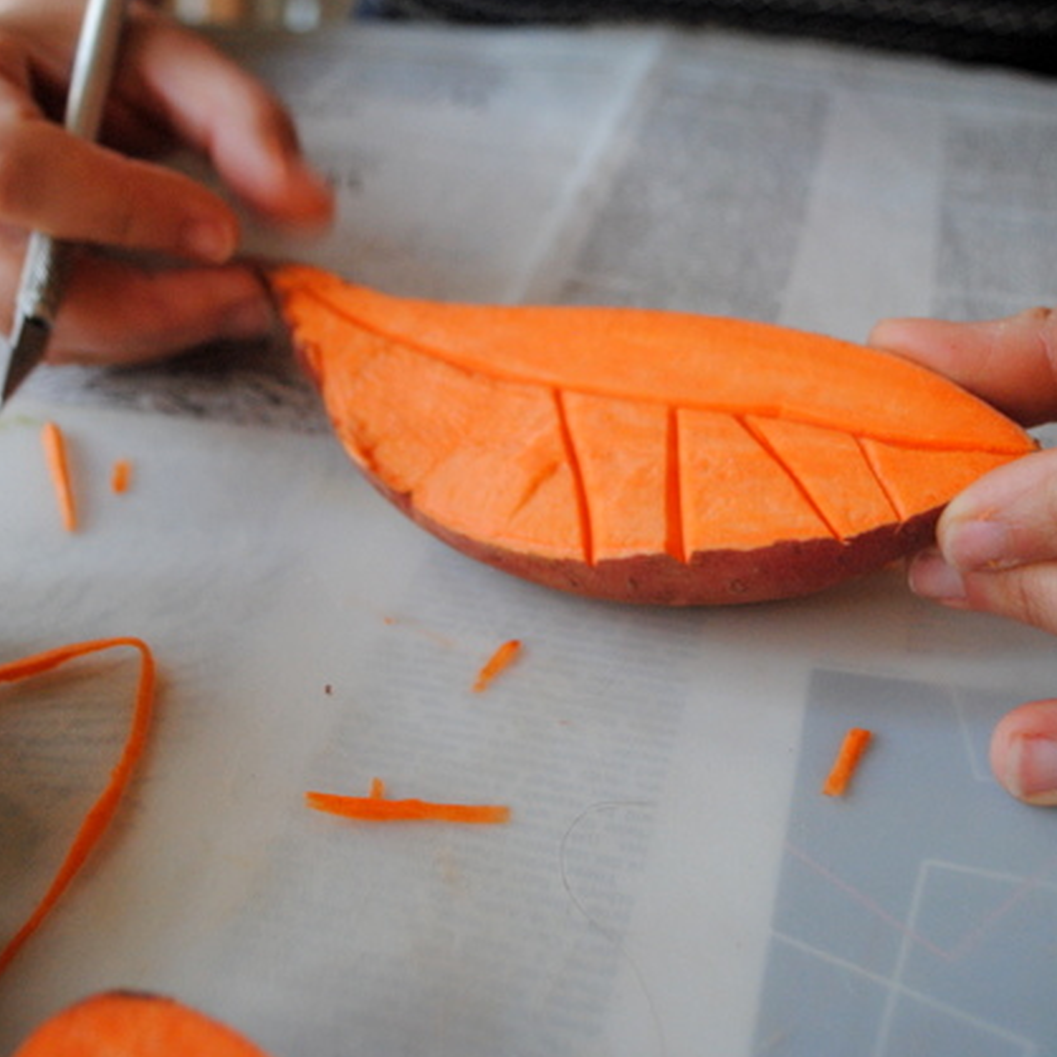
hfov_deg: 38.3
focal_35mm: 44
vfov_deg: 38.3
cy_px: 493
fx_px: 1520
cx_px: 486
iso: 640
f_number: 3.8
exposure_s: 1/30
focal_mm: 20
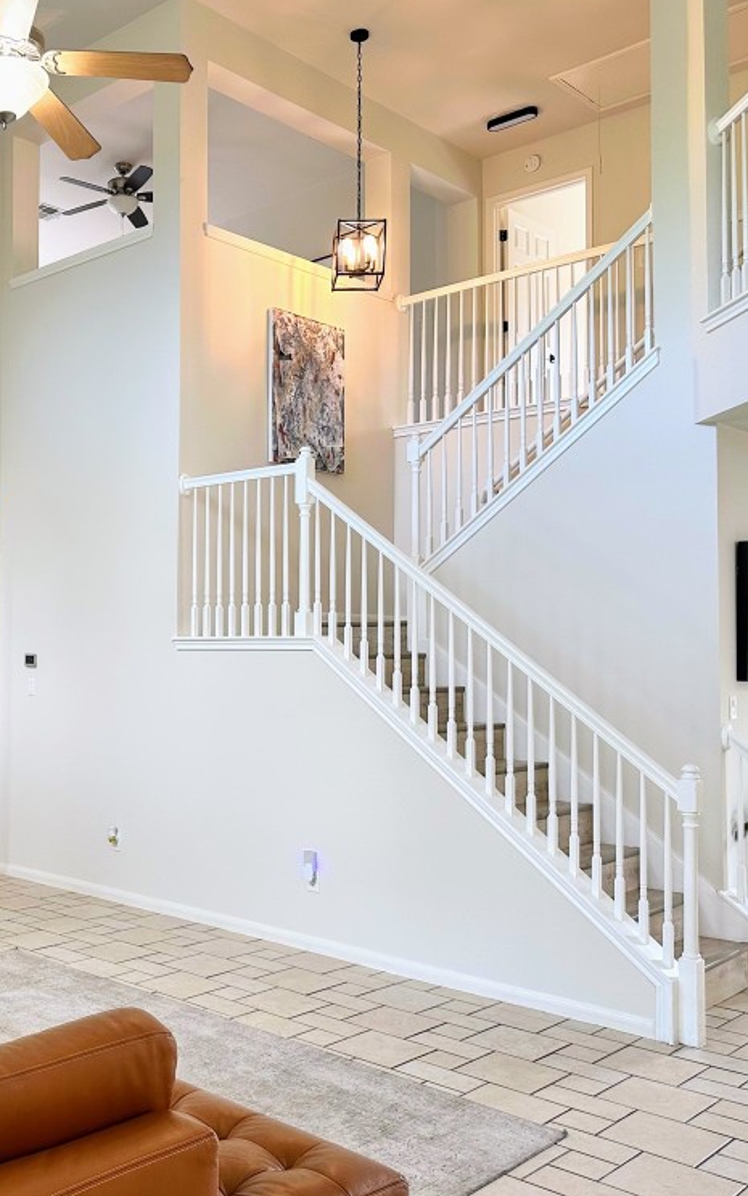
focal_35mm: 35
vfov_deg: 55.3
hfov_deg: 35.0
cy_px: 600
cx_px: 142
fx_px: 1142
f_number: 1.78
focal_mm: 6.86
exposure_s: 1/120
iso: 125
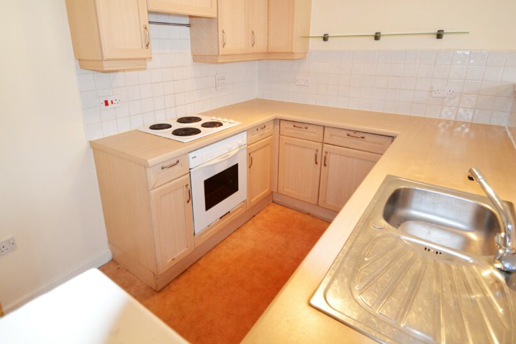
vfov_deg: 64.1
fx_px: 272
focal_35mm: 19
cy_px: 139
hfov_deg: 86.9
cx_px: 251
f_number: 3.5
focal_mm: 10
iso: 1100
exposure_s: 1/60
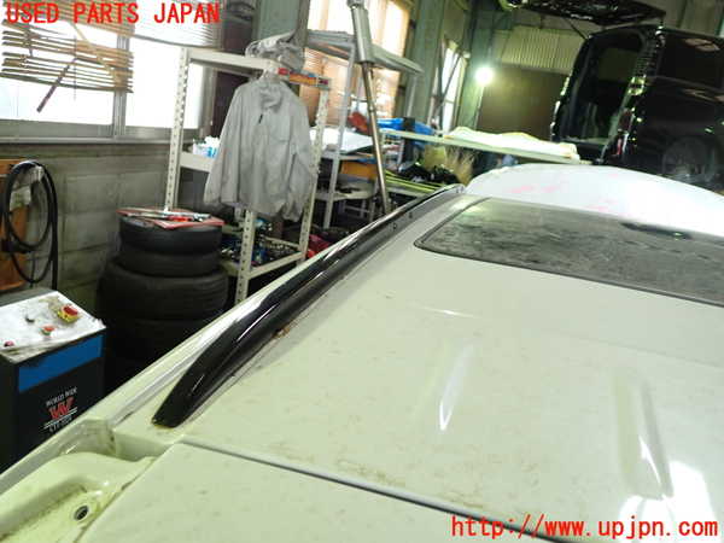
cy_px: 272
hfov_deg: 60.0
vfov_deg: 46.8
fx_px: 627
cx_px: 362
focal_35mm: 30
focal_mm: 5.4
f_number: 2.3
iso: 200
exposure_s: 1/30
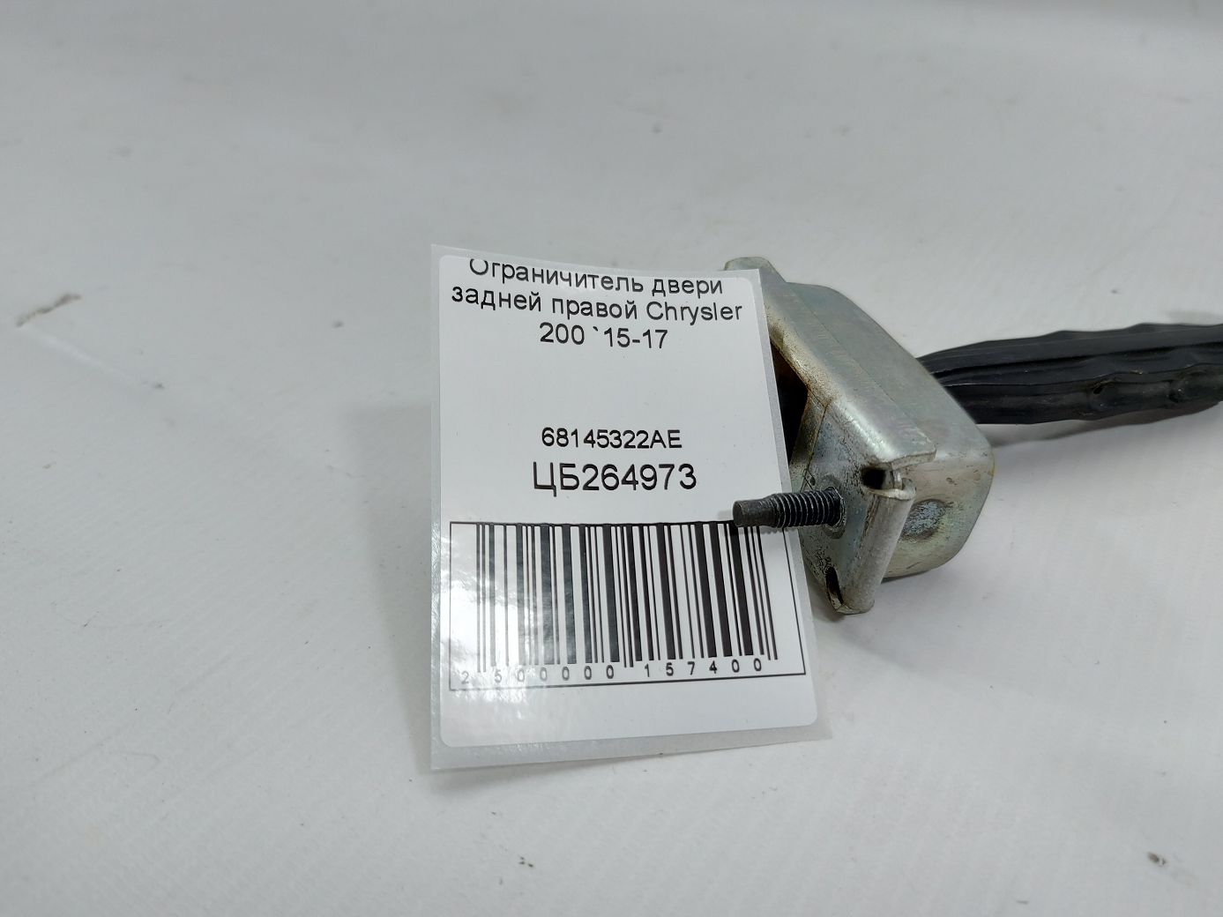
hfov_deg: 71.6
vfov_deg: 56.8
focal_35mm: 24
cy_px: 458
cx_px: 612
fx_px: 848
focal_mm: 5.23
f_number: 1.8
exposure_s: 1/50
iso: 50
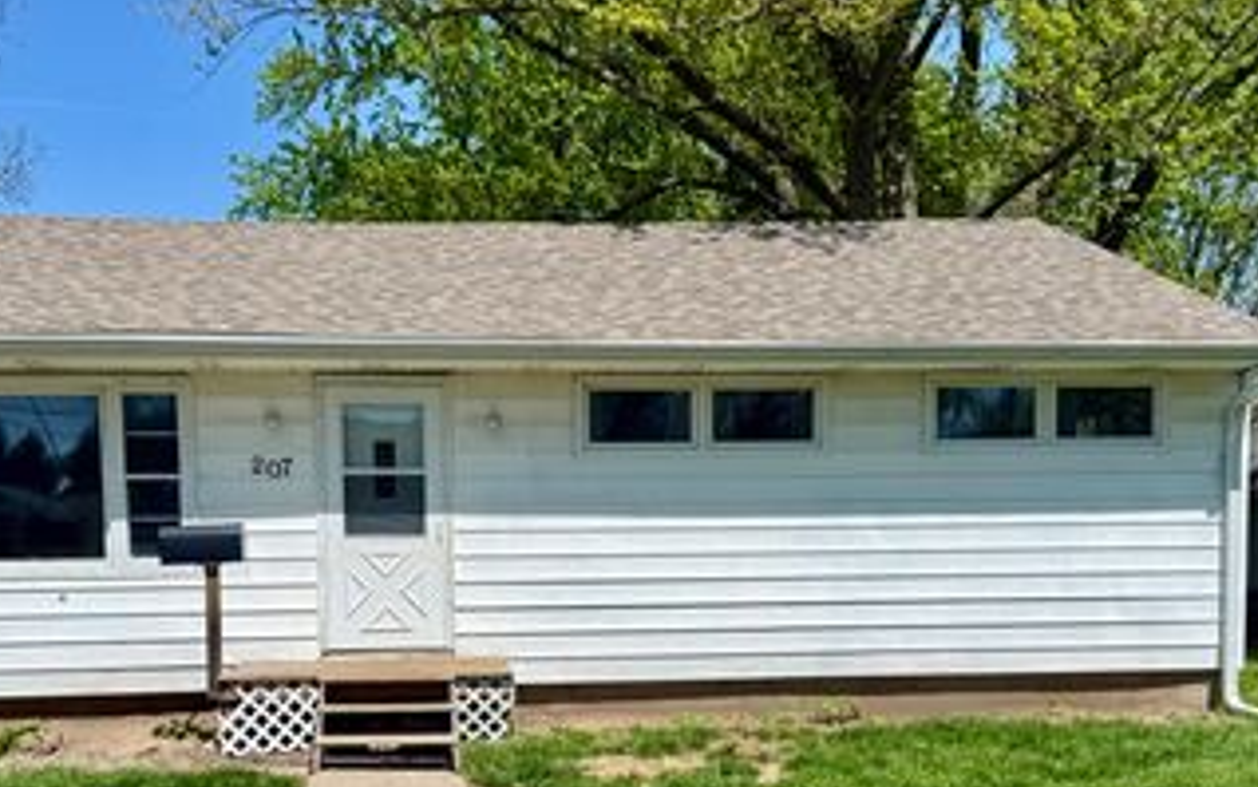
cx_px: 546
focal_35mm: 40
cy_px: 631
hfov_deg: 49.1
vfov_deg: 31.2
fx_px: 1372
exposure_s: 1/7353
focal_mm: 6.76
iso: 80
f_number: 1.78
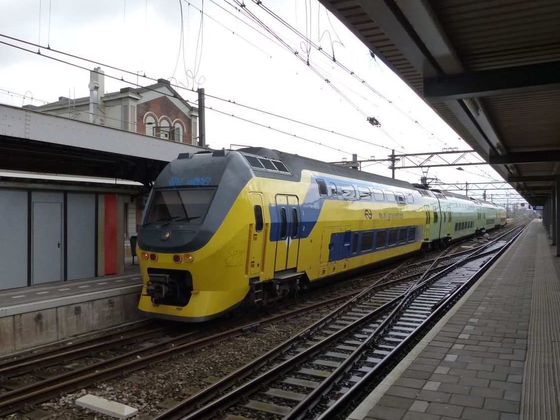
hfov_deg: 60.0
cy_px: 204
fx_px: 485
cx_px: 280
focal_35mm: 30
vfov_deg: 46.8
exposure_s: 1/320
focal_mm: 5
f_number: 4
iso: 160
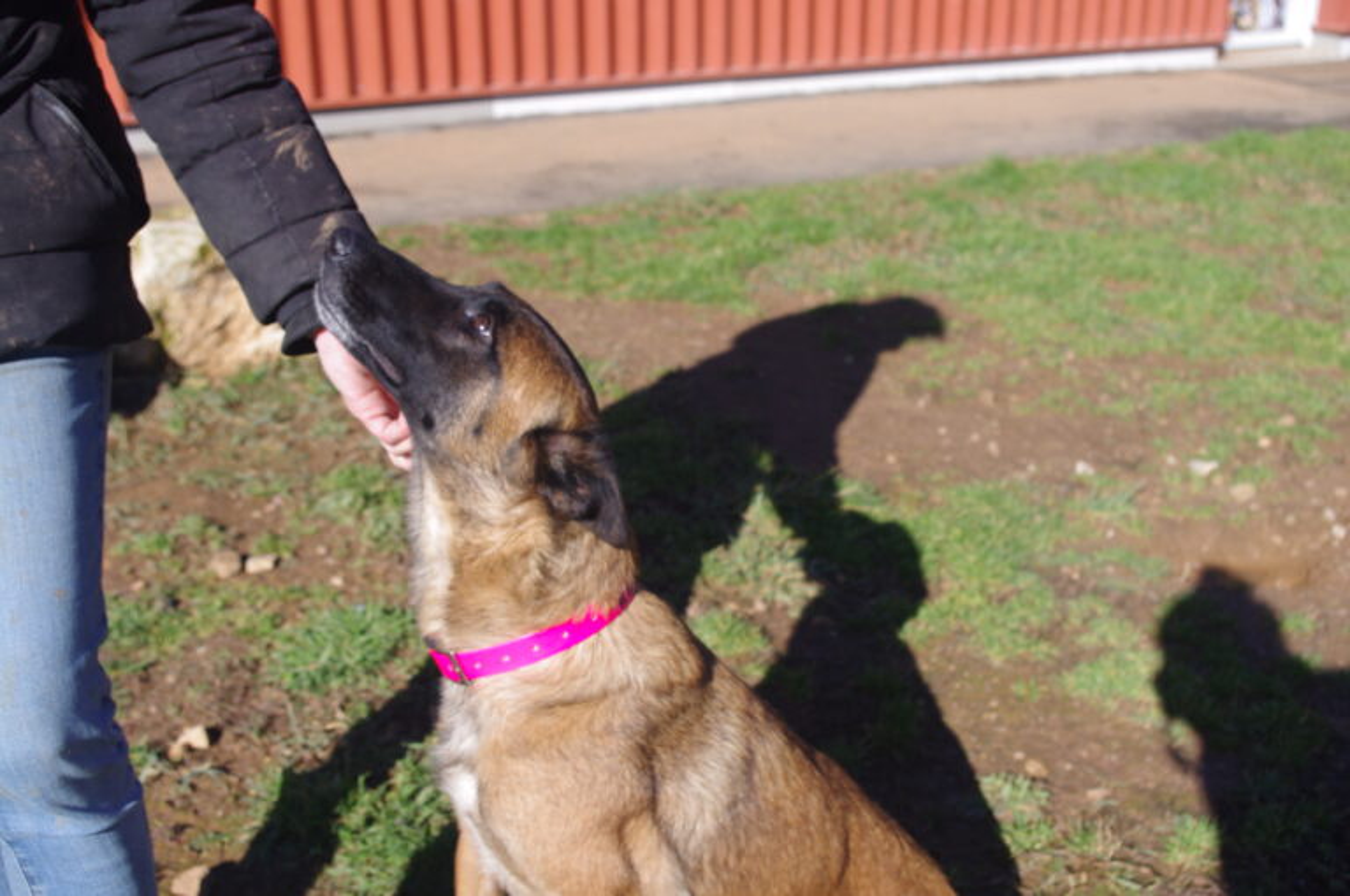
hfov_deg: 46.5
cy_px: 448
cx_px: 675
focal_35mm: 42
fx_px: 1573
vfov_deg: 31.8
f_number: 5.6
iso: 200
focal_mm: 28.13
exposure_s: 1/640
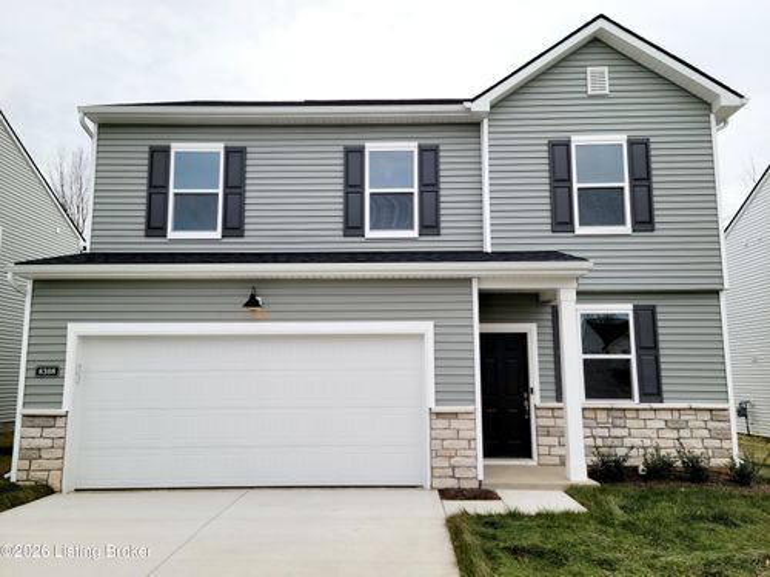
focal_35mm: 28
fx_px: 623
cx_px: 385
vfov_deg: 49.7
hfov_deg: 63.4
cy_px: 288
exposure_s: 1/303
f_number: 2
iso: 25
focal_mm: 5.9
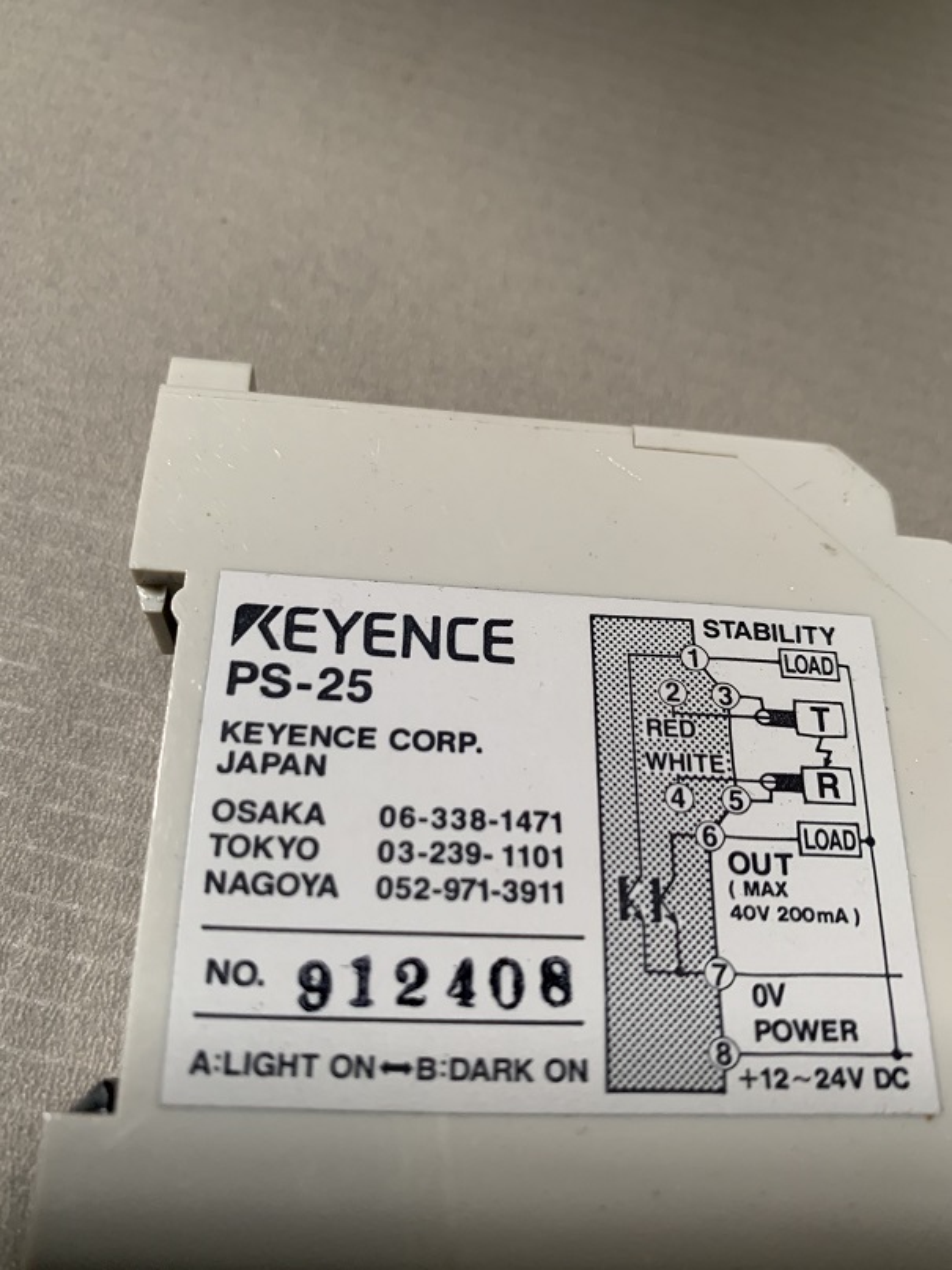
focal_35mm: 26
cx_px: 476
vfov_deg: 67.3
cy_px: 635
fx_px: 954
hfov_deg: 53.1
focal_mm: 4.25
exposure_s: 1/60
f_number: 1.8
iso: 160
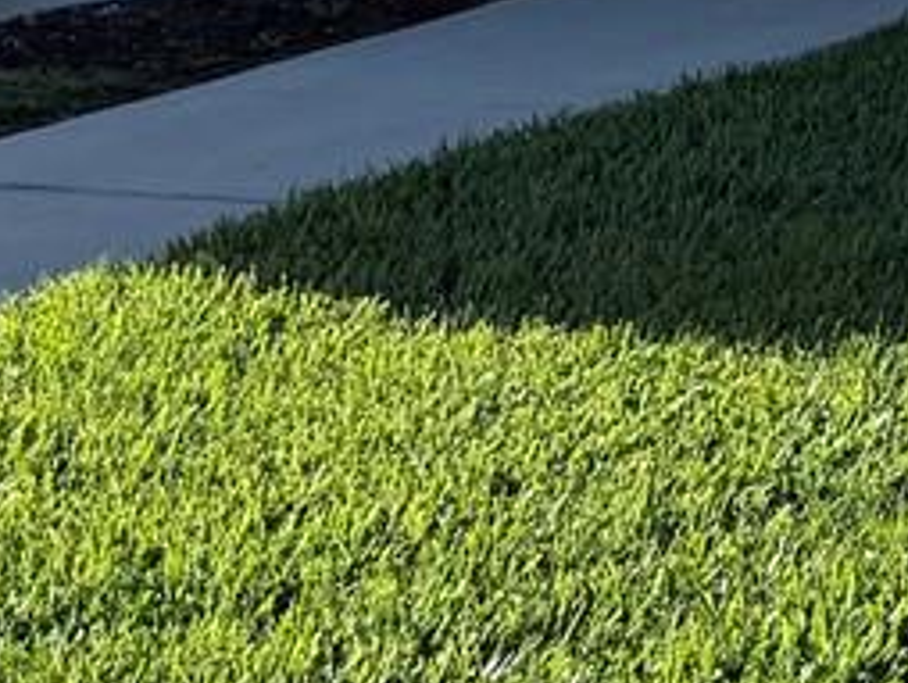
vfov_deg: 9.3
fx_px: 3965
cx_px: 1448
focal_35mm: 151
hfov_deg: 12.3
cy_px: -626
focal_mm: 6.76
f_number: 1.78
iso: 80
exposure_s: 1/2525
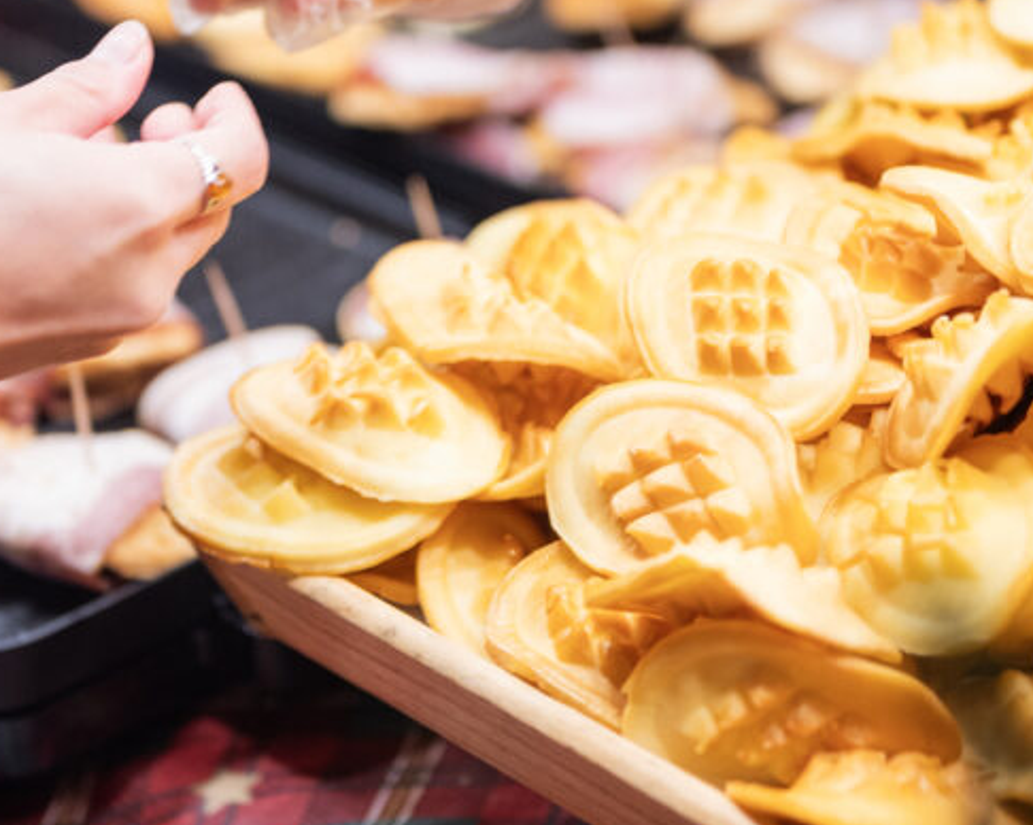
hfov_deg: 16.6
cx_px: 378
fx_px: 3544
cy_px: 382
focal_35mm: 116
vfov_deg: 13.3
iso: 640
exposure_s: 1/250
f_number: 1.8
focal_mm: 50
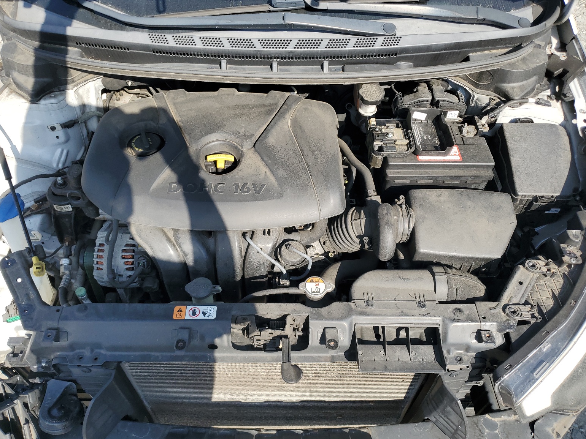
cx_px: 291
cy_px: 216
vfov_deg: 51.4
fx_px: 457
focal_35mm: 27
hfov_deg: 65.3
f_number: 1.5
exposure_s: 1/1250
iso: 50
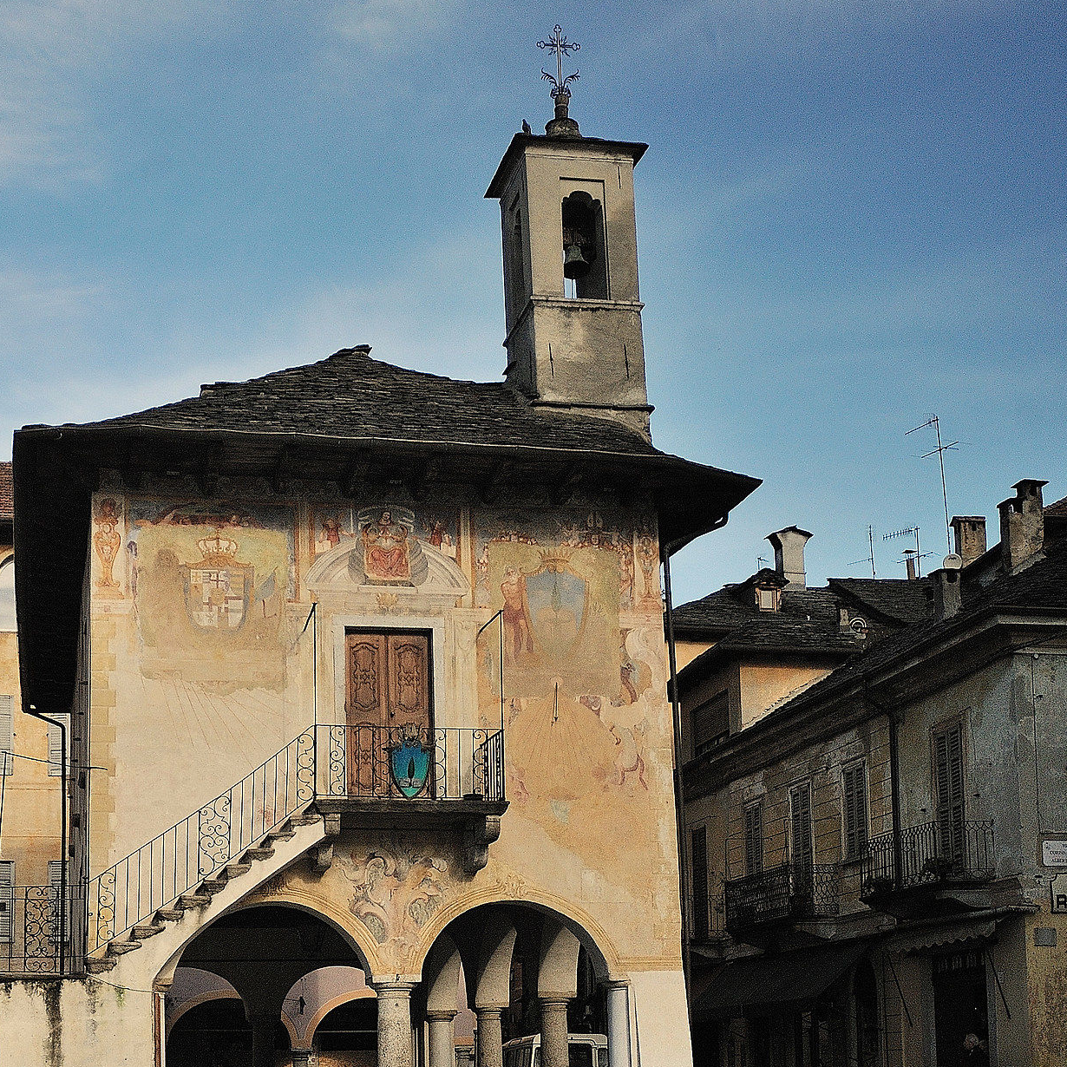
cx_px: 446
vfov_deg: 28.8
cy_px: 877
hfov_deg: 29.5
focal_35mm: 58
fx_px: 2023
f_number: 6.3
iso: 800
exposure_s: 1/8000
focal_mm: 35
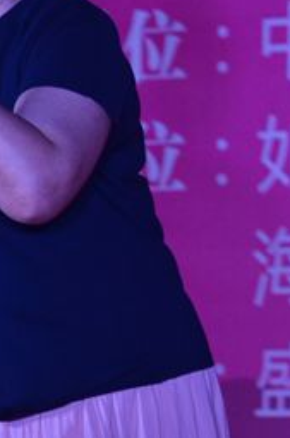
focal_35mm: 565
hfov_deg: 2.4
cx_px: -96
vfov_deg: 3.7
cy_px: 338
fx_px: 6855
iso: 1000
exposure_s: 1/160
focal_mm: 120
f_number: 4.5
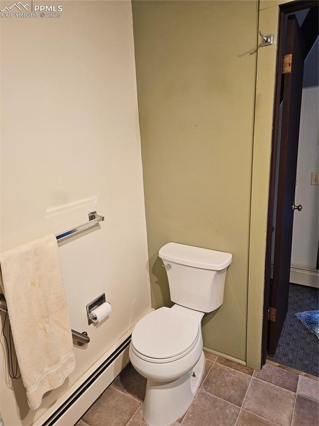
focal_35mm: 23
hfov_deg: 58.8
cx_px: 160
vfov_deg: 74.0
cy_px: 213
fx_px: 283
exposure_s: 1/120
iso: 500
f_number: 1.7
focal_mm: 6.3
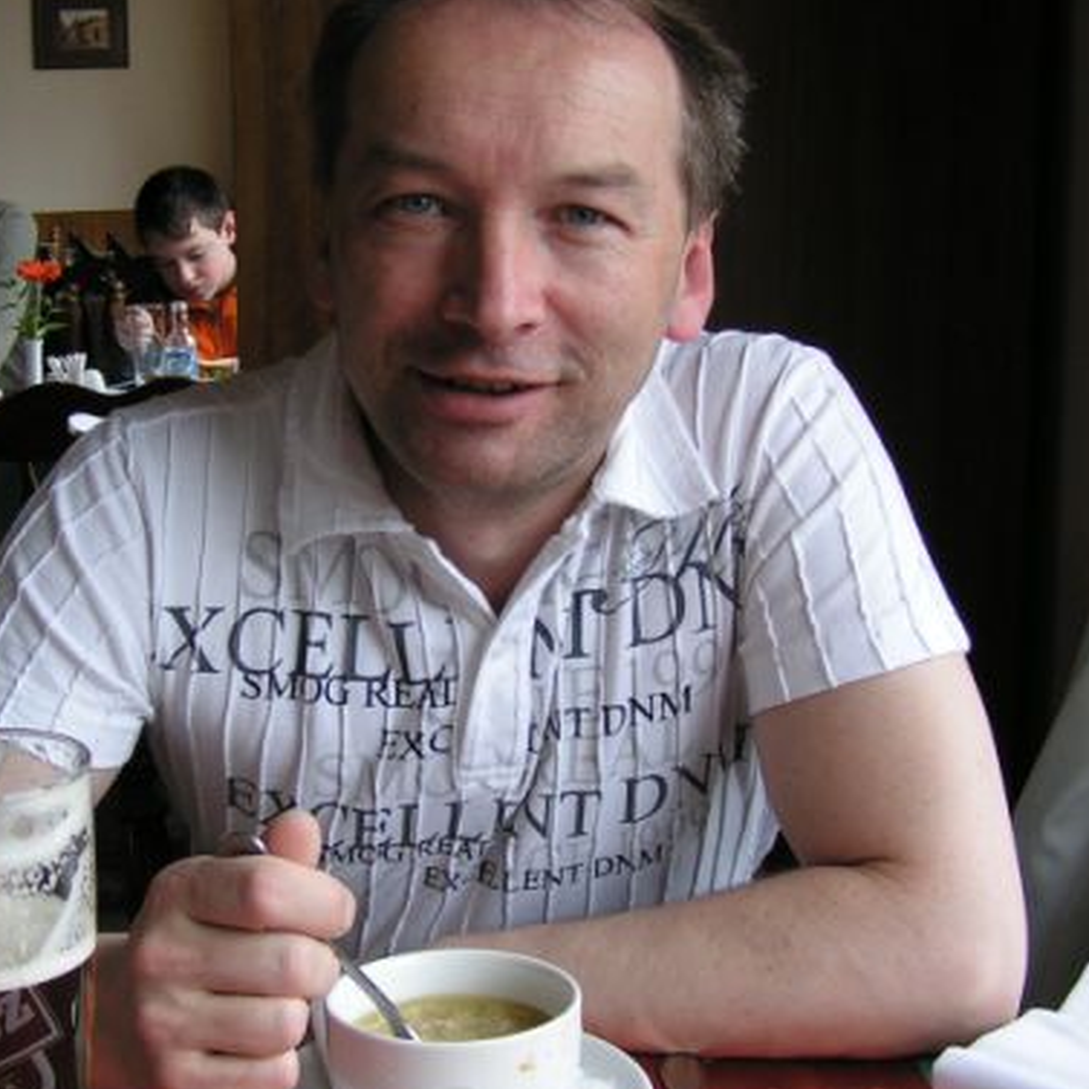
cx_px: 422
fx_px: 2029
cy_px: 578
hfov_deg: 29.9
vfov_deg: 30.0
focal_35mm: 57
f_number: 3.5
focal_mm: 5.8
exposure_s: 1/50
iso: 50
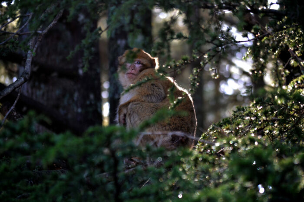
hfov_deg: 11.4
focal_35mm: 180
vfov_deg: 7.6
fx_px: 1519
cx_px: 152
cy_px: 101
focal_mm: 120
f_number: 4.8
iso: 500
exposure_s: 1/60
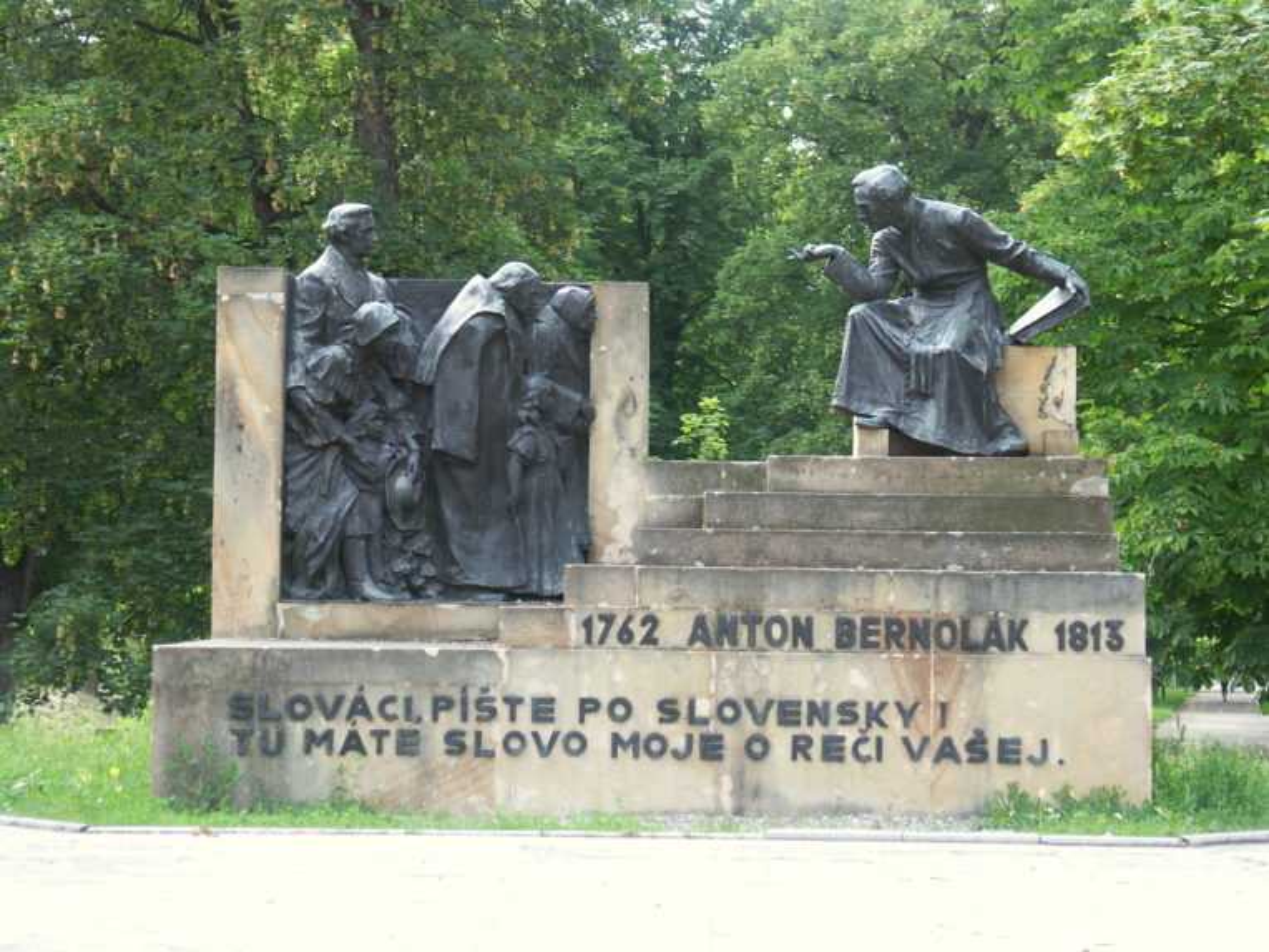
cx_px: 634
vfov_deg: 13.0
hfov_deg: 17.3
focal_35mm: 114
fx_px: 4179
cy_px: 476
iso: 100
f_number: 3.5
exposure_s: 1/160
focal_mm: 28.37
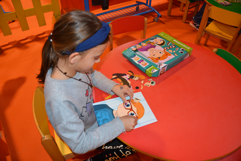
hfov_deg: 67.4
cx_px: 120
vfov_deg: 47.9
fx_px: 181
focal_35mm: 27
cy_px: 80
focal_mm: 18
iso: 500
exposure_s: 1/60
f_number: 3.5
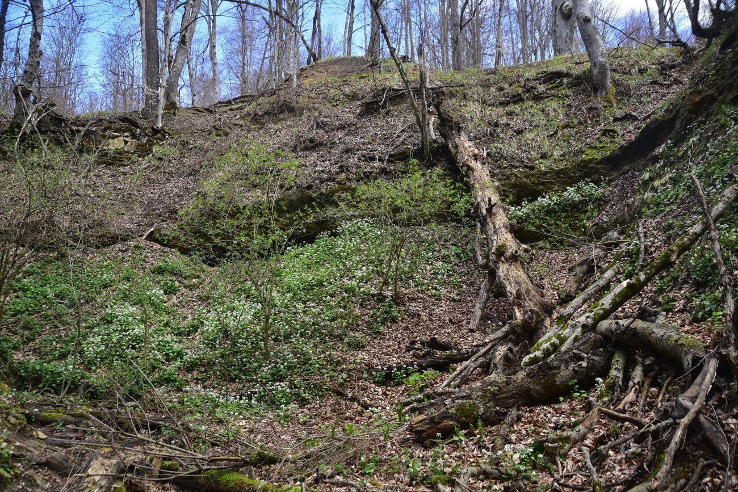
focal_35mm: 50
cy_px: 246
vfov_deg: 27.0
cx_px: 369
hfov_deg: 39.6
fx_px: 1025
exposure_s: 1/125
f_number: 5
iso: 160
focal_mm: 50
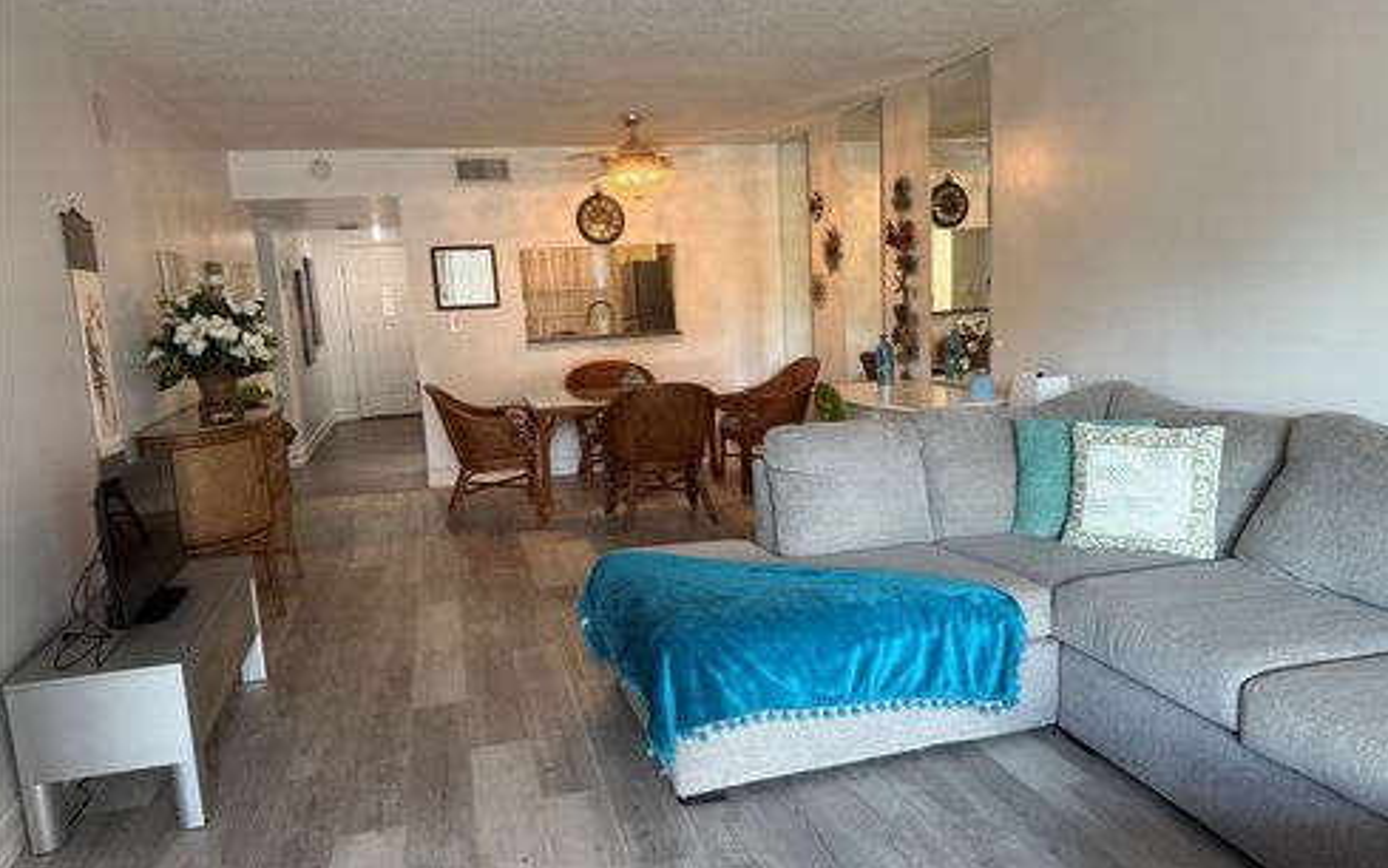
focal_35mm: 26
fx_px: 984
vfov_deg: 47.6
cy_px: 452
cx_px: 704
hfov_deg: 70.4
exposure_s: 1/60
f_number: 1.78
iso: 200
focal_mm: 6.76
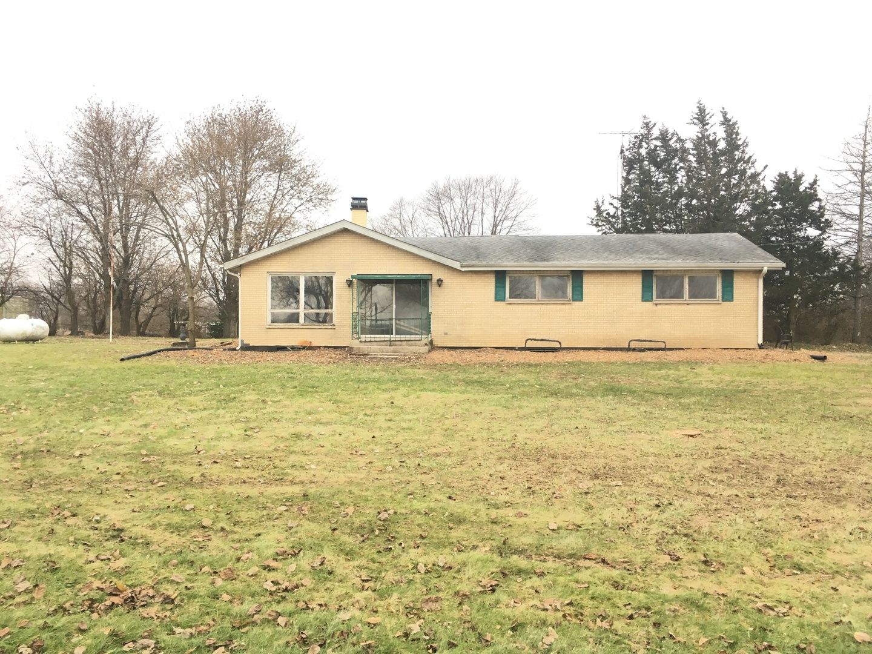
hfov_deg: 61.7
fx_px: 731
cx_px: 436
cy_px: 327
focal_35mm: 29
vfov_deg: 48.2
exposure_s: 1/30
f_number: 2.2
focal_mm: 4.15
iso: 50
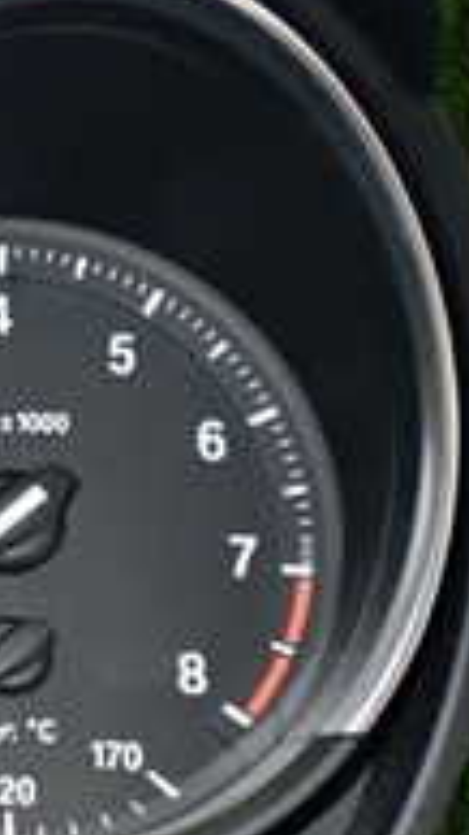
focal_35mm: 101
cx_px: -521
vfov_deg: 21.1
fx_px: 2235
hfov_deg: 10.8
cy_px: 323
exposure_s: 1/30
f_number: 6.3
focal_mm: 5.4
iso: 320
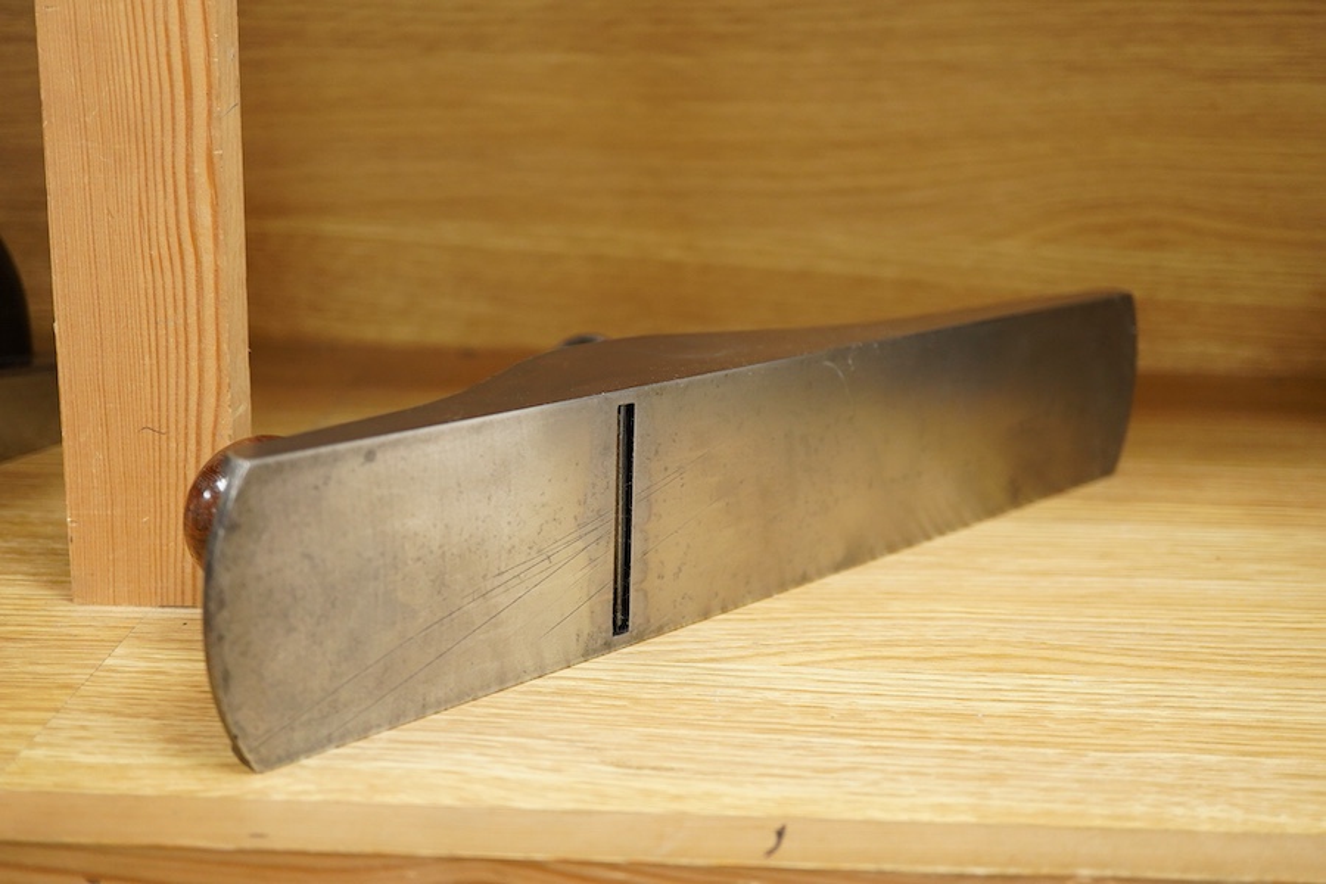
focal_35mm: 45
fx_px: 1657
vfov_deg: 29.9
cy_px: 442
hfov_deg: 43.6
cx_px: 663
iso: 1250
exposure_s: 1/125
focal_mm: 30
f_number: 3.5
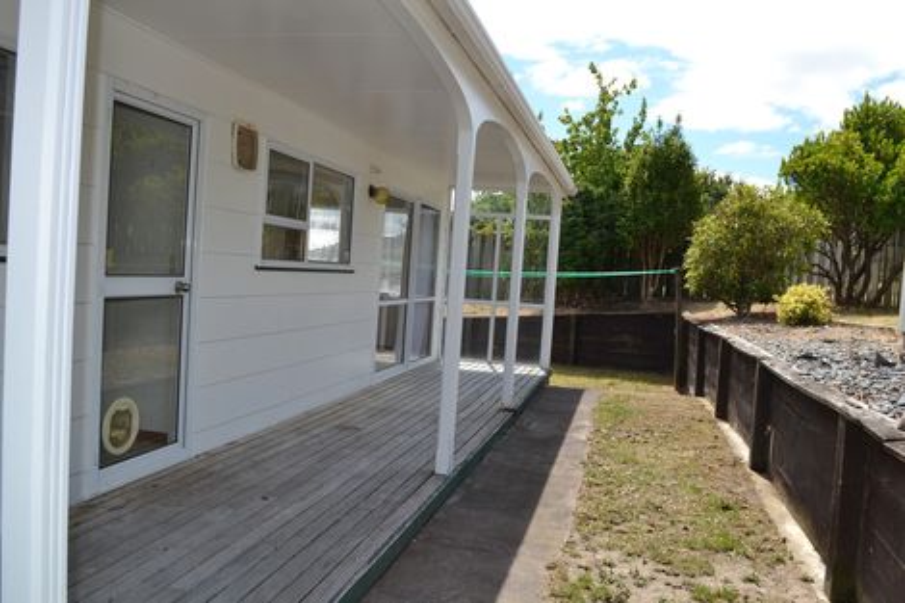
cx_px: 452
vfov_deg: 43.6
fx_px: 754
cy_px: 302
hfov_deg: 61.9
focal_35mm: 30
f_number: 9
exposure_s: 1/200
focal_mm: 20
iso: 100
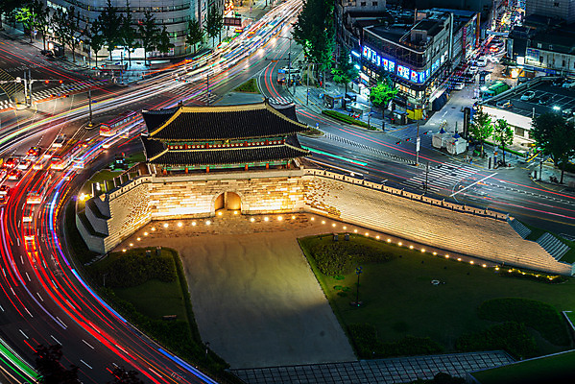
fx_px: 1358
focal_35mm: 85
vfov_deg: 16.1
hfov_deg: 23.9
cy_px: 192
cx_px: 288
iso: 100
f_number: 10
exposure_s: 8
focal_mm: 85
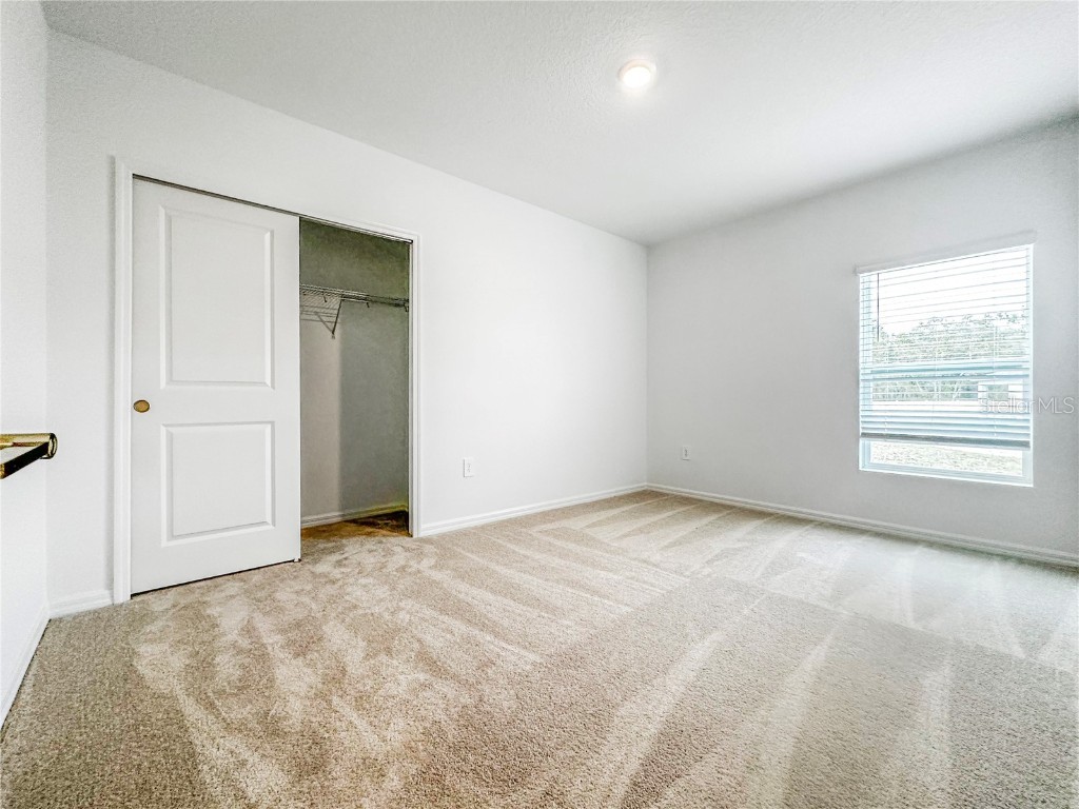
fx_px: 436
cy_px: 404
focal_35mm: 14
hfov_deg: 102.1
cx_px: 540
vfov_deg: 85.7
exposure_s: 1/120
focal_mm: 2.22
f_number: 2.2
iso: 250
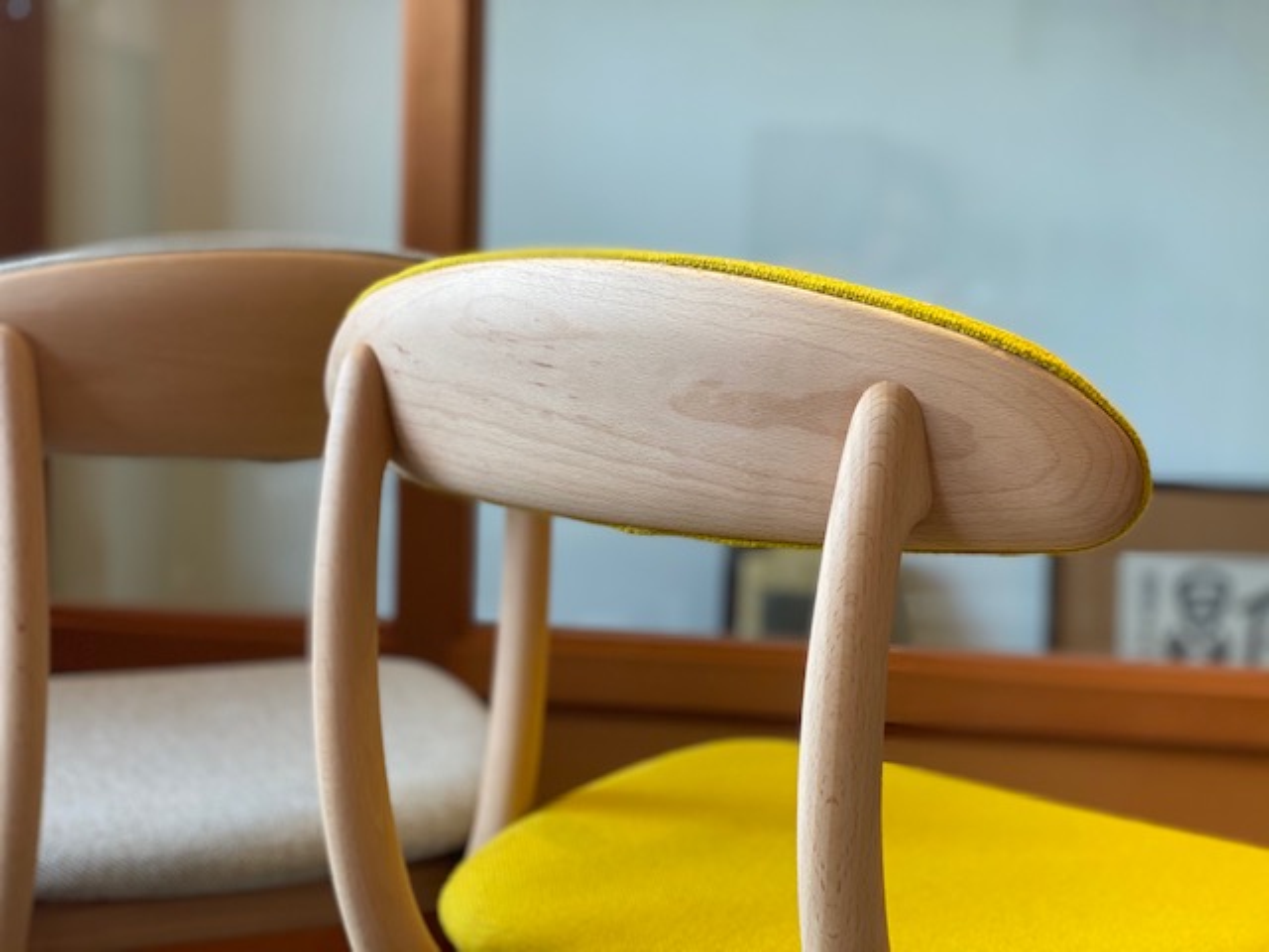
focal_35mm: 52
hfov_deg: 36.8
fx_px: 1906
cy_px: 476
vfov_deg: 28.0
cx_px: 634
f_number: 2
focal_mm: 6
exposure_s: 1/120
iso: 100
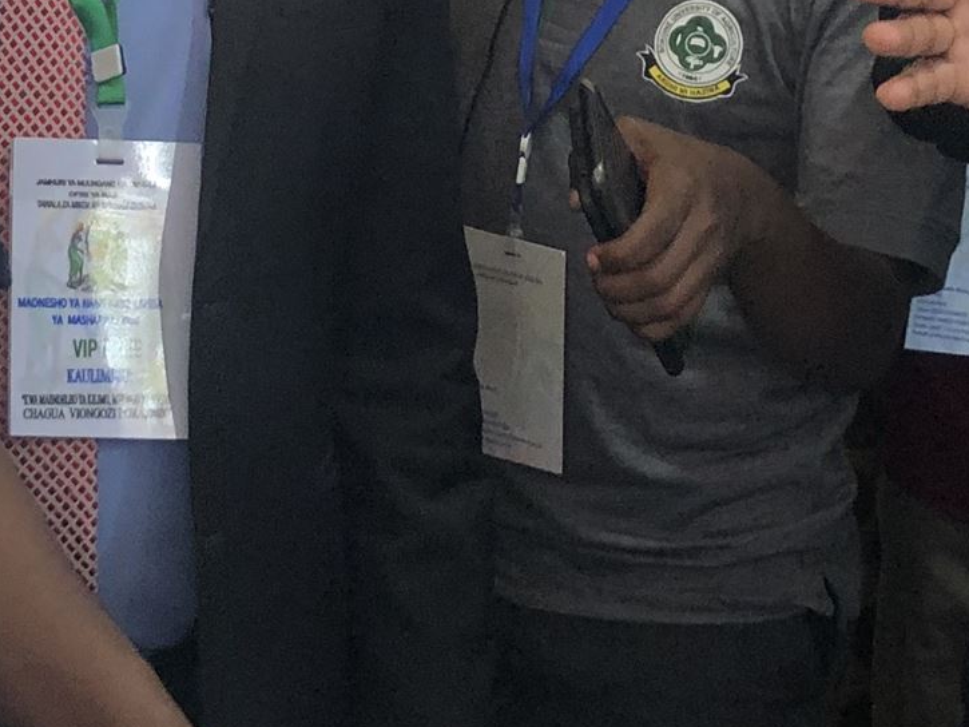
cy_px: -1
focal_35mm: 109
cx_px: 488
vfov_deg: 13.4
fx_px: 3052
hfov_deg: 18.0
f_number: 1.8
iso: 40
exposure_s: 1/33
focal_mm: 4
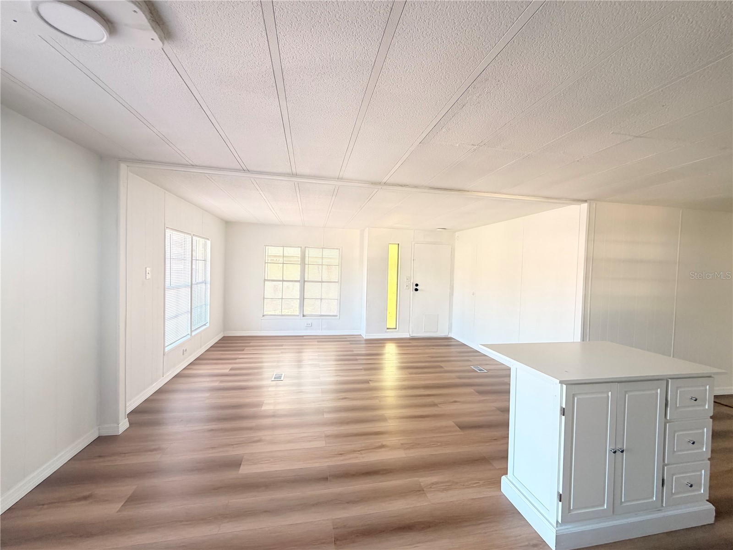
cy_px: 275
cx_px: 366
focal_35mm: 14
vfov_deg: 85.7
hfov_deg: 102.1
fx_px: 296
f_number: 2.2
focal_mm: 2.22
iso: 320
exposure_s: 1/76
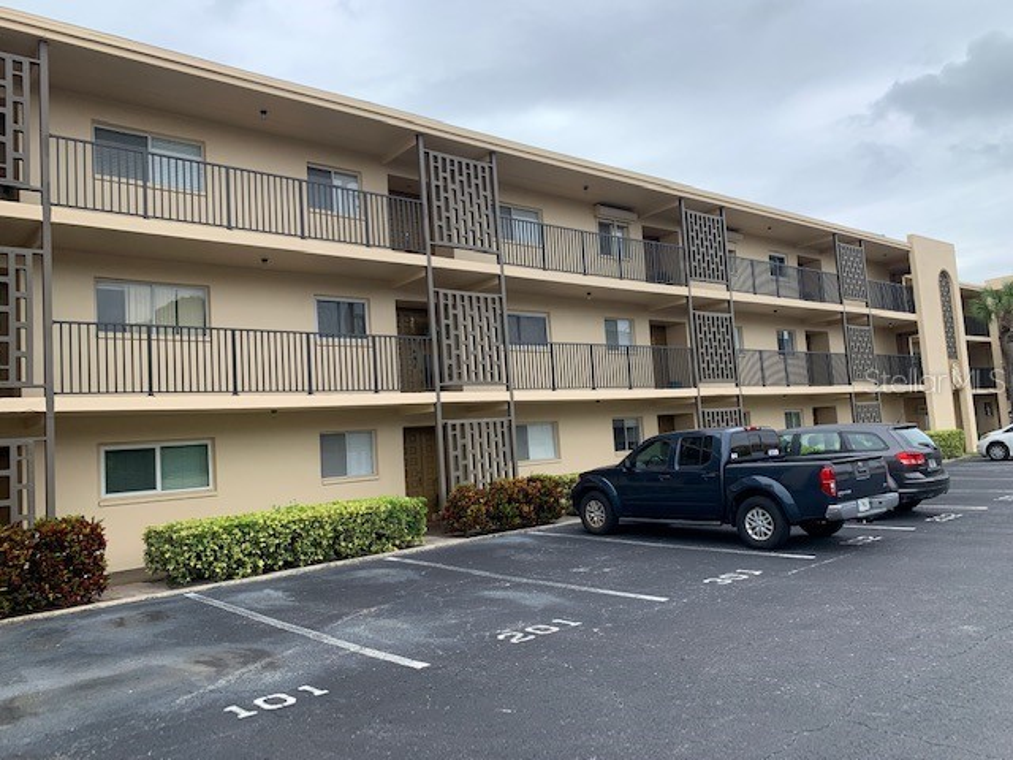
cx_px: 506
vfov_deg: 53.1
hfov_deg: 67.3
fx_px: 761
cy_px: 380
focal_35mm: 26
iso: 25
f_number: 1.8
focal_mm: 4.25
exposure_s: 1/1100
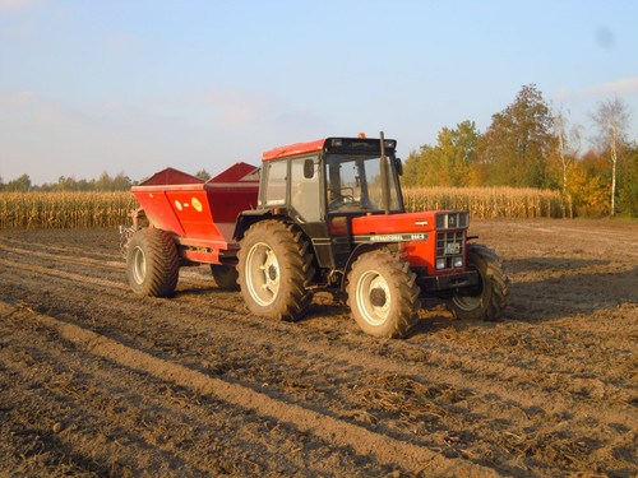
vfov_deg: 35.1
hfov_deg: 45.8
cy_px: 239
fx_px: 756
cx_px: 319
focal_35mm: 41
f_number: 3.2
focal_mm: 7.3
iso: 100
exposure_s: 1/400
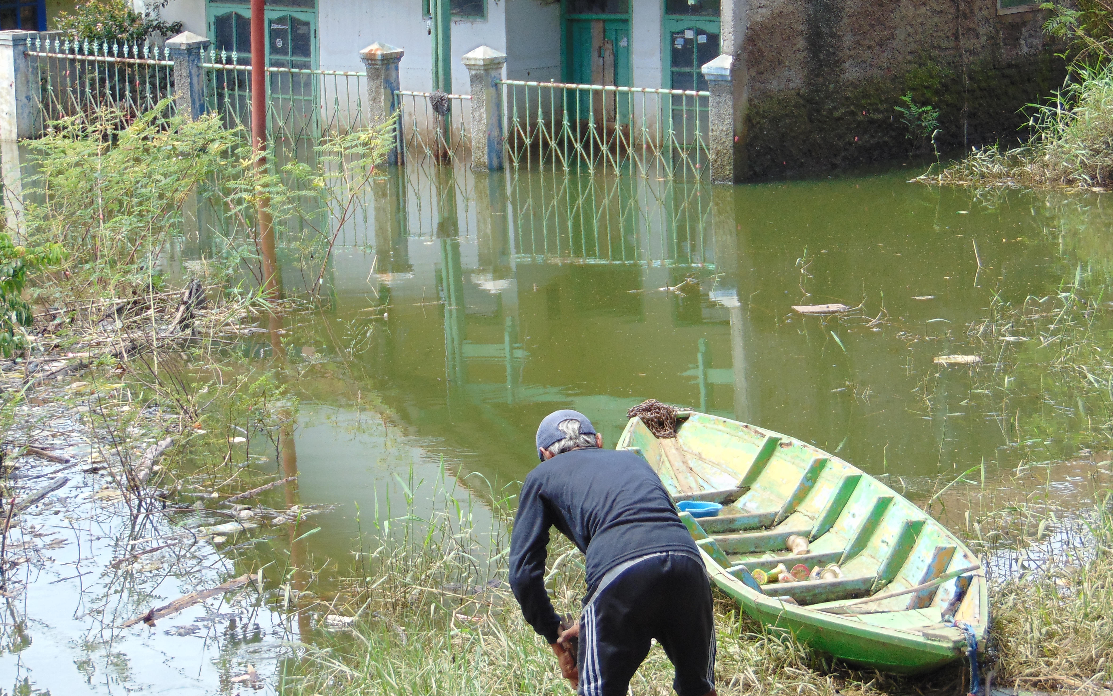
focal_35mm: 125
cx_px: 602
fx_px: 3792
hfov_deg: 16.7
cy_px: 358
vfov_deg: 10.5
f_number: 3.9
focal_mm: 19.4
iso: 80
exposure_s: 1/200
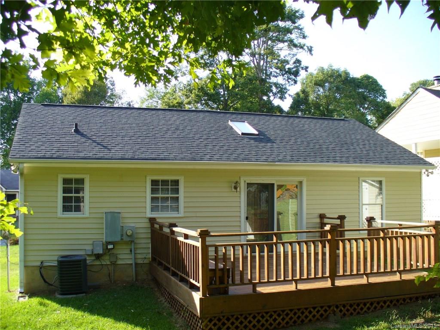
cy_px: 165
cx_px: 220
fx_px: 470
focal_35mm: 37
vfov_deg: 38.7
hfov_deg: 50.1
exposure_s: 1/320
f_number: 2.8
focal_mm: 6.1
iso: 80
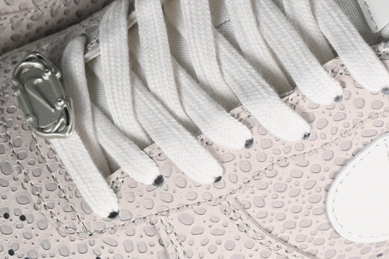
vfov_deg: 5.0
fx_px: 2950
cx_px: 231
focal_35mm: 273
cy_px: 1
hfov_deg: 7.5
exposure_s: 1/80
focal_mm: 50
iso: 160
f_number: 7.1
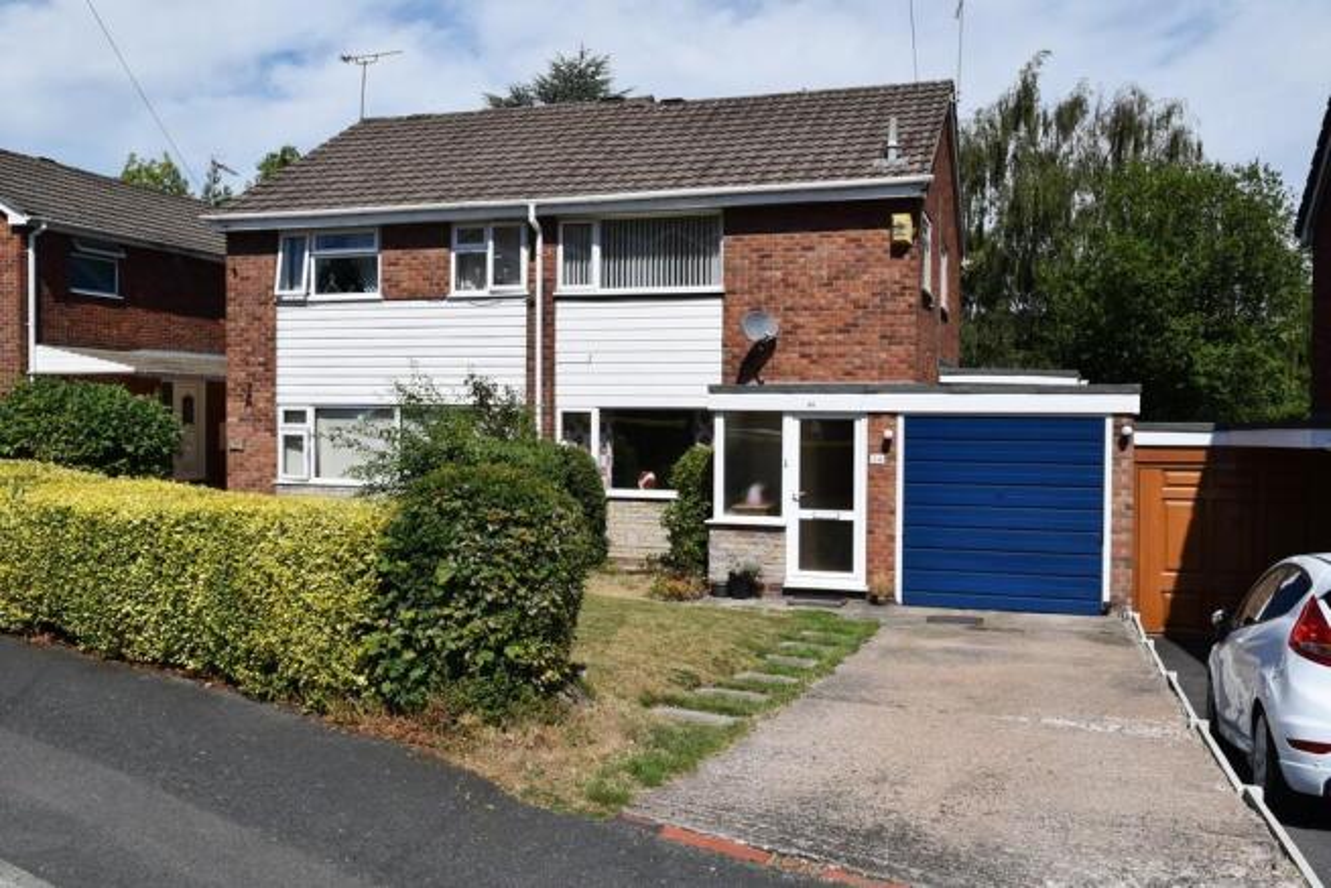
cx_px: 666
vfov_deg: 40.0
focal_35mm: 33
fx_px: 1220
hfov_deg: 57.2
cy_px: 444
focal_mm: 22
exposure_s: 1/500
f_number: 11
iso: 200
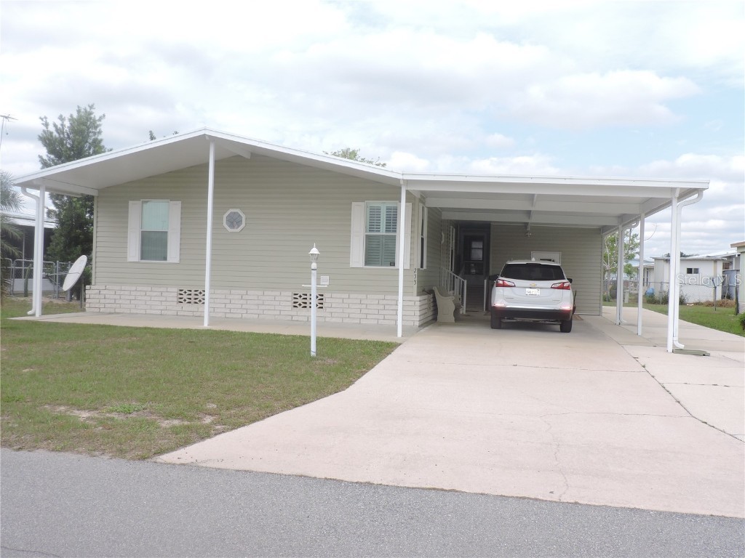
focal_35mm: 33
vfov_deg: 42.9
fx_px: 710
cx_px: 372
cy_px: 279
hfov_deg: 55.4
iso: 100
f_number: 3.2
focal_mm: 5.9
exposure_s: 1/800
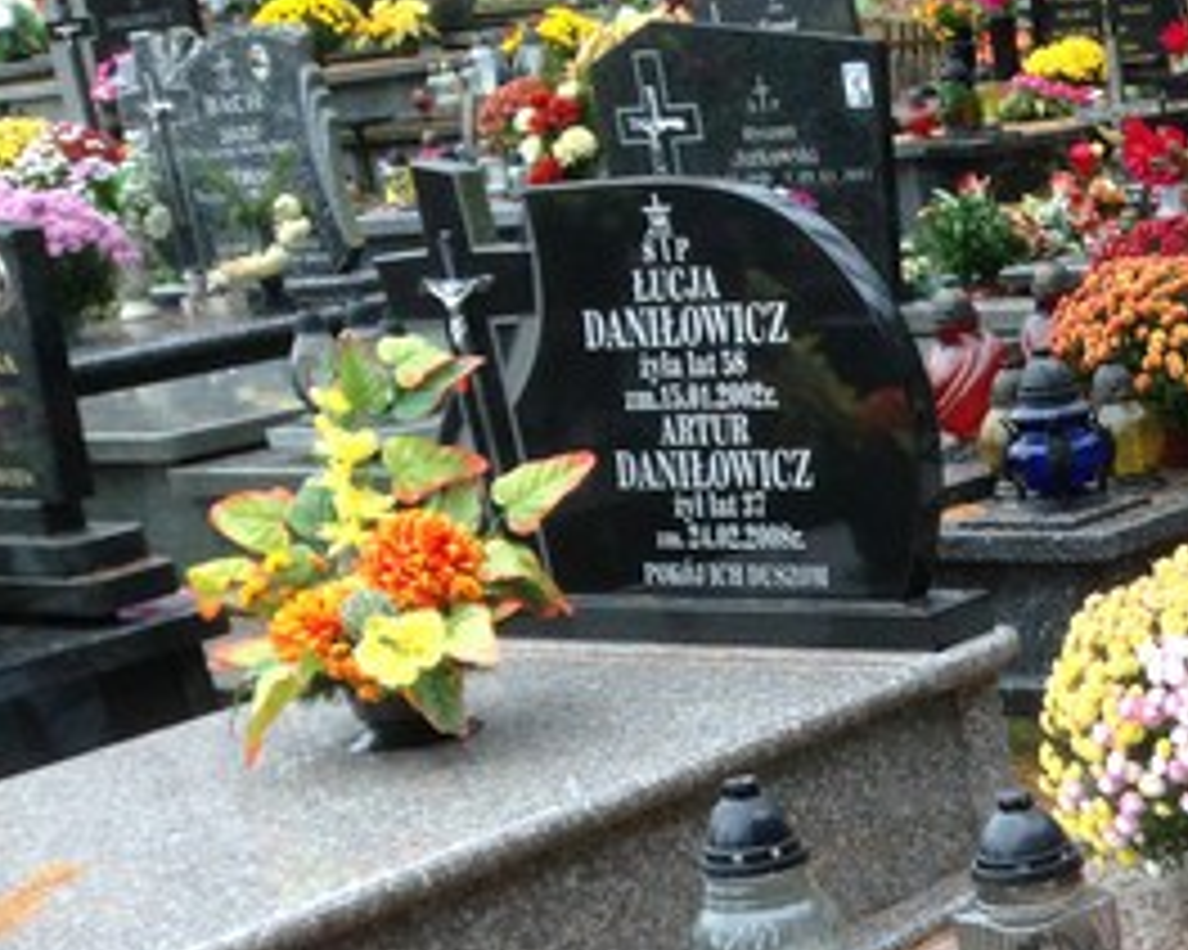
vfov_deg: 18.8
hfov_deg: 22.5
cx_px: 1431
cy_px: 1067
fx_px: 2741
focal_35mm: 78
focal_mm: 4.12
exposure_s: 1/120
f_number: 2.4
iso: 80
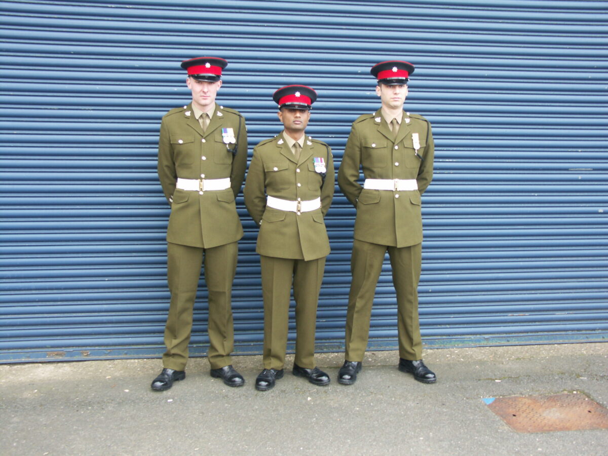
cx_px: 304
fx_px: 667
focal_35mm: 38
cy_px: 228
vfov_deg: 37.7
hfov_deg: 49.0
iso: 64
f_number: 3.2
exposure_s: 1/60
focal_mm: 9.9
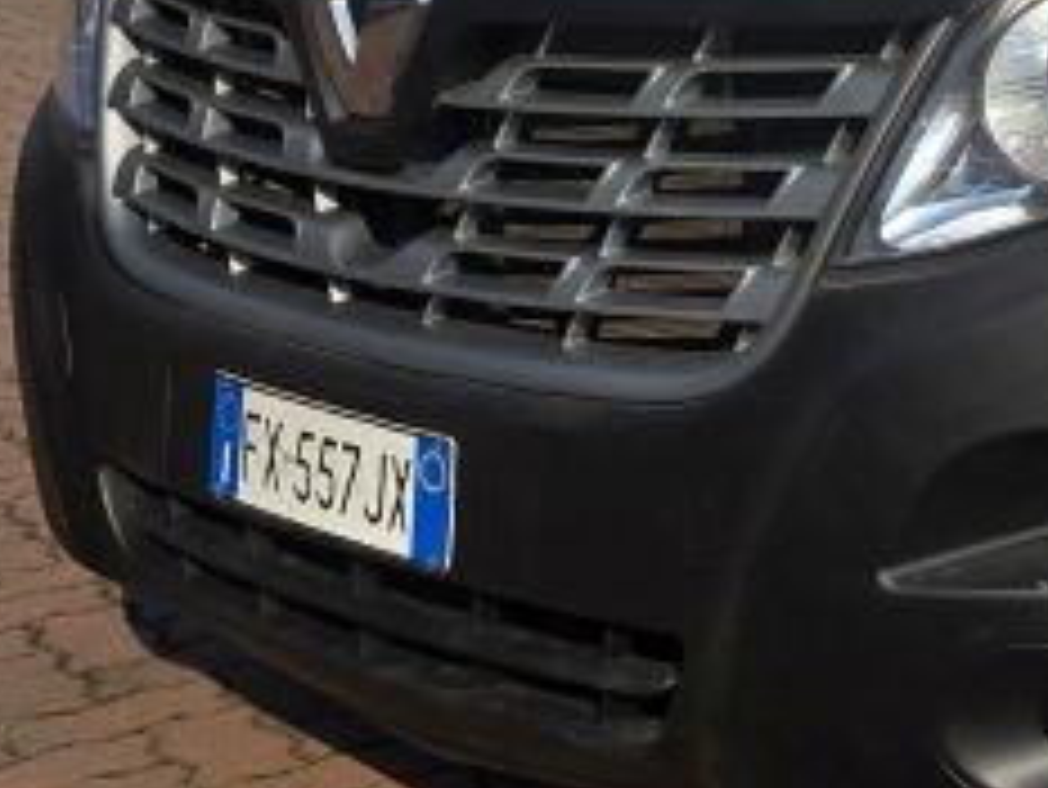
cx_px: 1403
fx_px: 2393
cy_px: -302
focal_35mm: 79
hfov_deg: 21.9
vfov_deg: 17.3
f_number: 1.7
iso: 12
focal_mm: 6.3
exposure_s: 1/1142
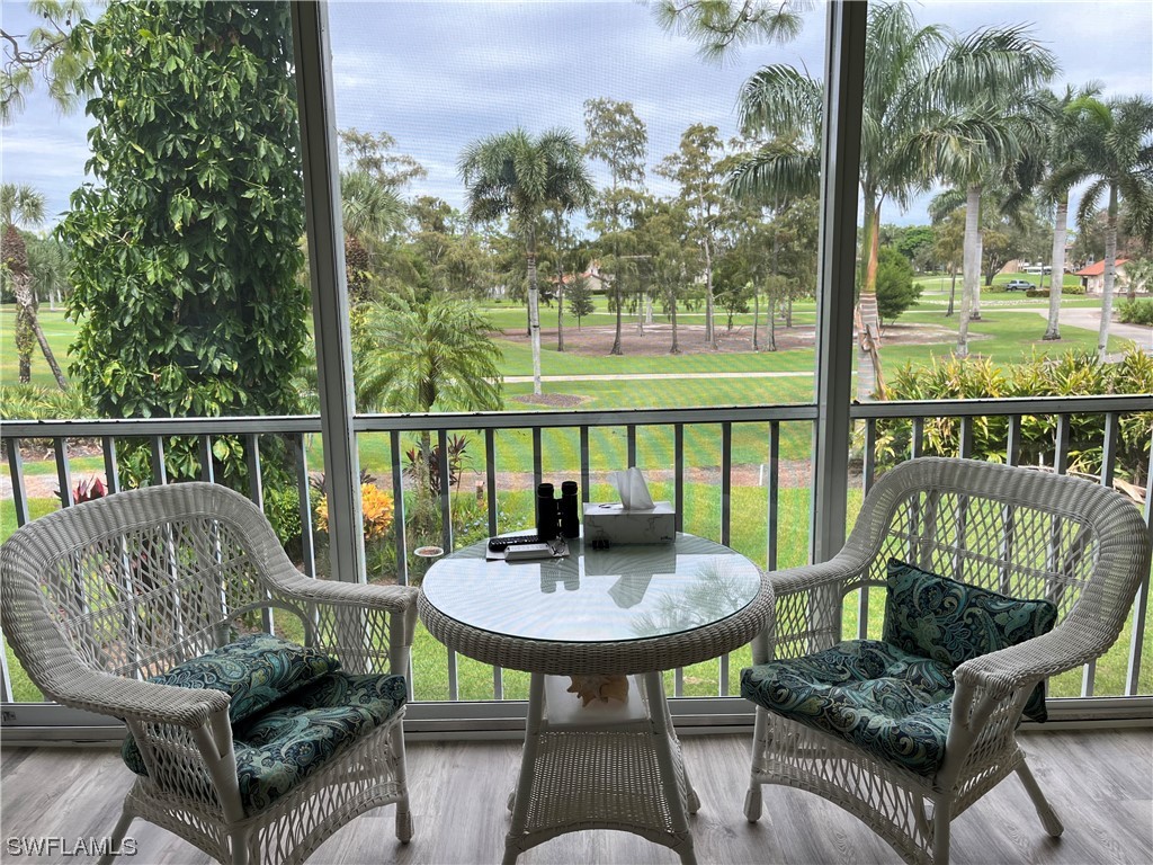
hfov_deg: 67.3
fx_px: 866
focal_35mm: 26
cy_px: 432
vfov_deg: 53.1
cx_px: 576
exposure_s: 1/777
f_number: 1.6
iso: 50
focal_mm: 5.1
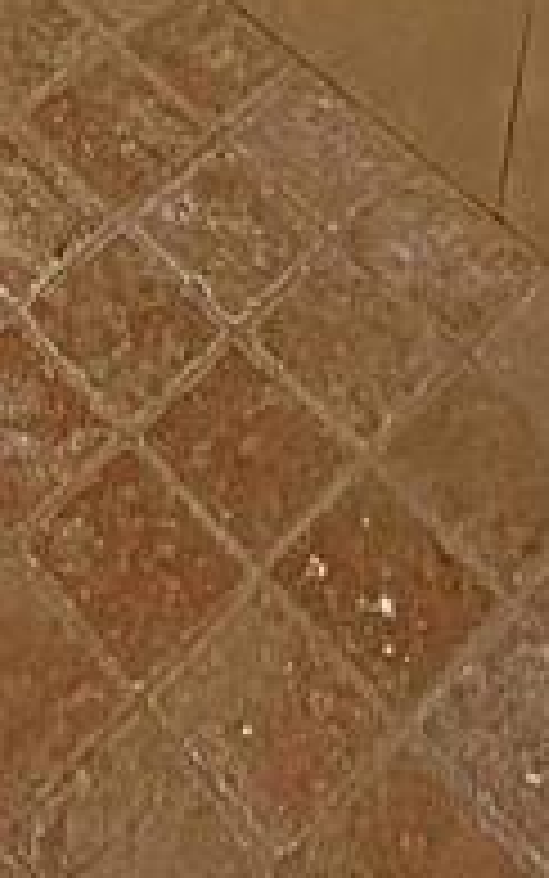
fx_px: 1866
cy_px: -1175
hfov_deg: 15.9
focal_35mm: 78
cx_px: -148
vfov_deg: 15.5
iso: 200
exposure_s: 1/60
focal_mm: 2.22
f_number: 2.2
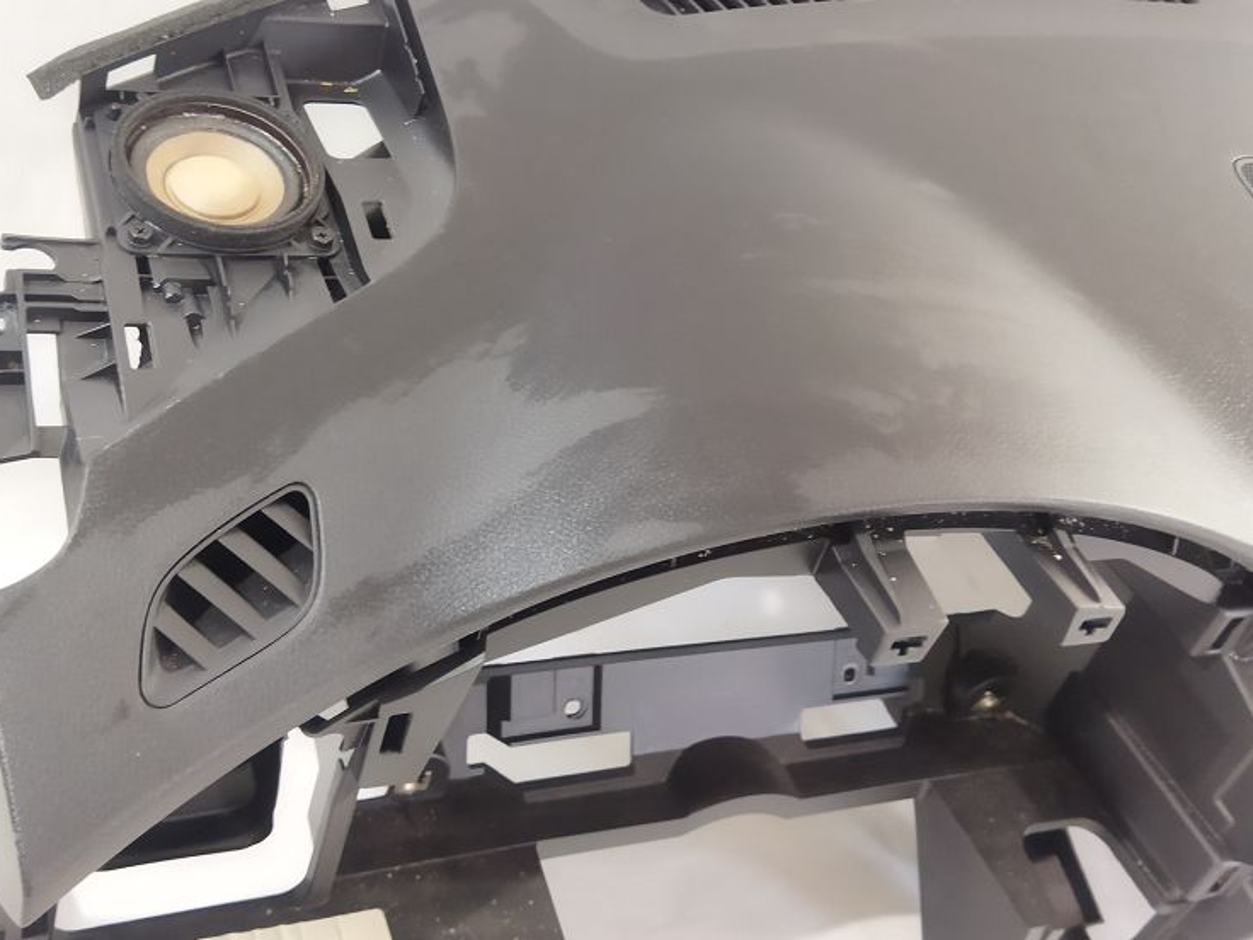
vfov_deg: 32.8
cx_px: 507
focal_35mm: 44
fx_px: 1593
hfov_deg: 42.8
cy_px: 412
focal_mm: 4.71
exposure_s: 1/25
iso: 244
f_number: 1.79
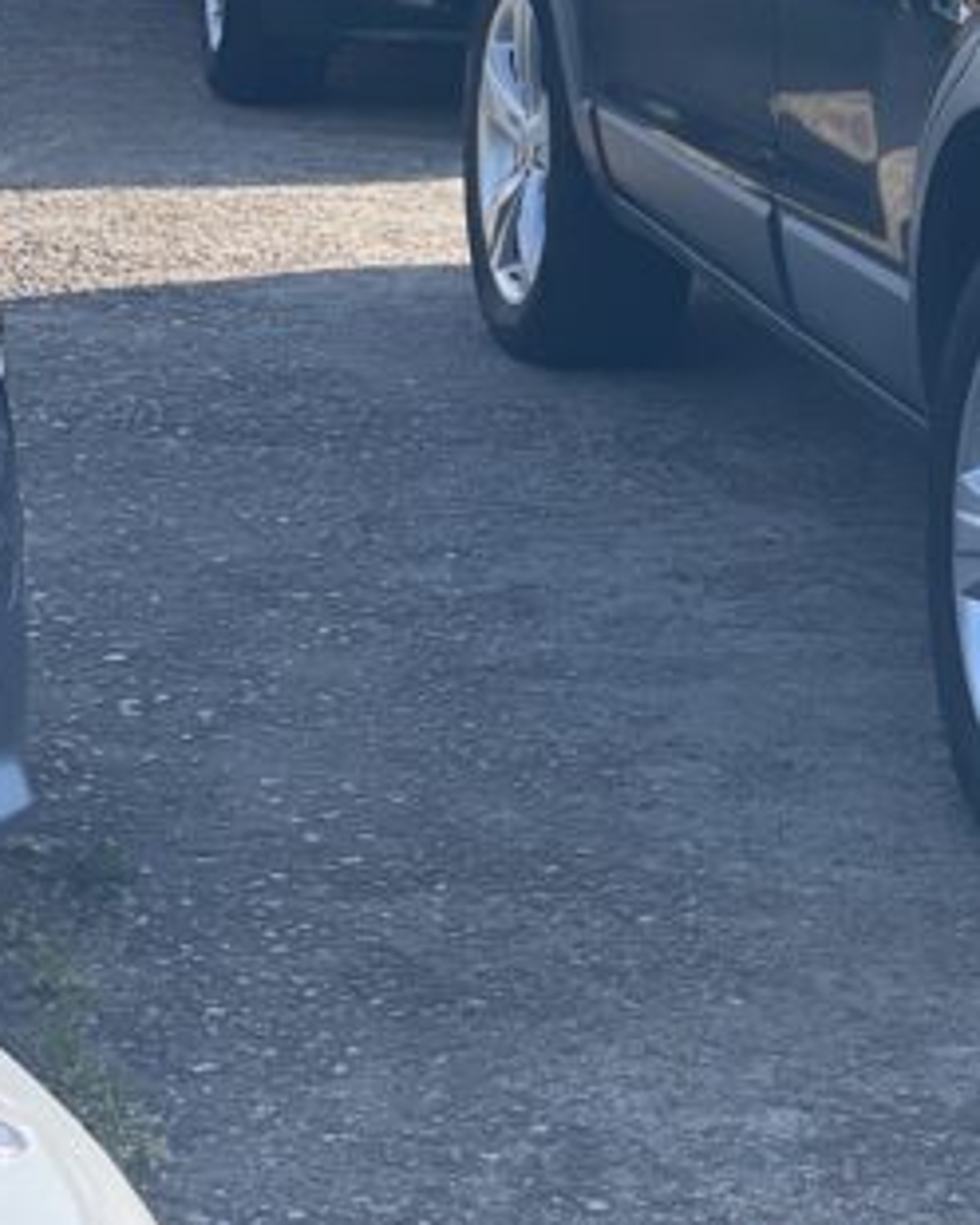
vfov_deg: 14.5
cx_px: 1494
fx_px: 4749
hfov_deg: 11.3
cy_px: 67
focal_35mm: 131
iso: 32
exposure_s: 1/716
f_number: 2
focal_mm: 6
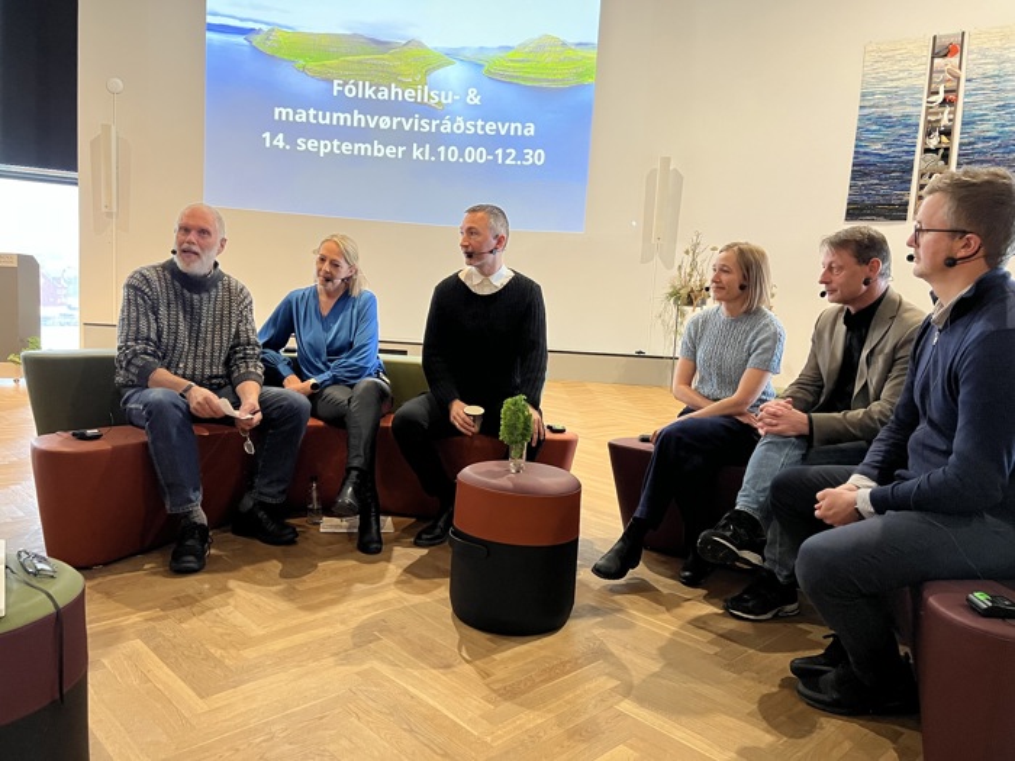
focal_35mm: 26
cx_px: 508
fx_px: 762
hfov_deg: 67.3
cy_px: 380
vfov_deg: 53.1
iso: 400
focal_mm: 5.7
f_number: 1.5
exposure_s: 1/60
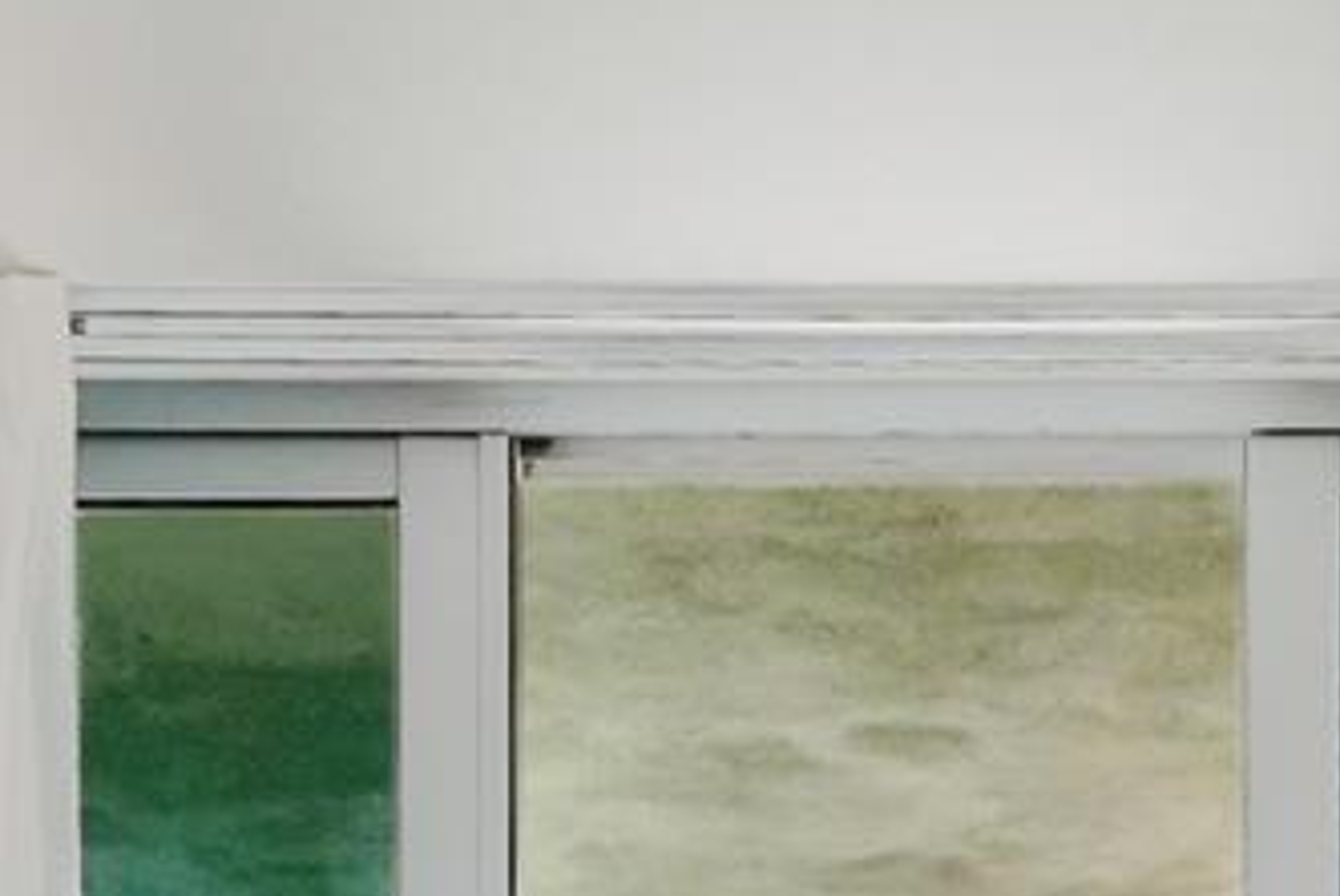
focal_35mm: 77
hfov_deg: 26.1
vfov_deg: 16.3
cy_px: 1332
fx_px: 2869
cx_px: 896
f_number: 5
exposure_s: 1/800
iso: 640
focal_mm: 16
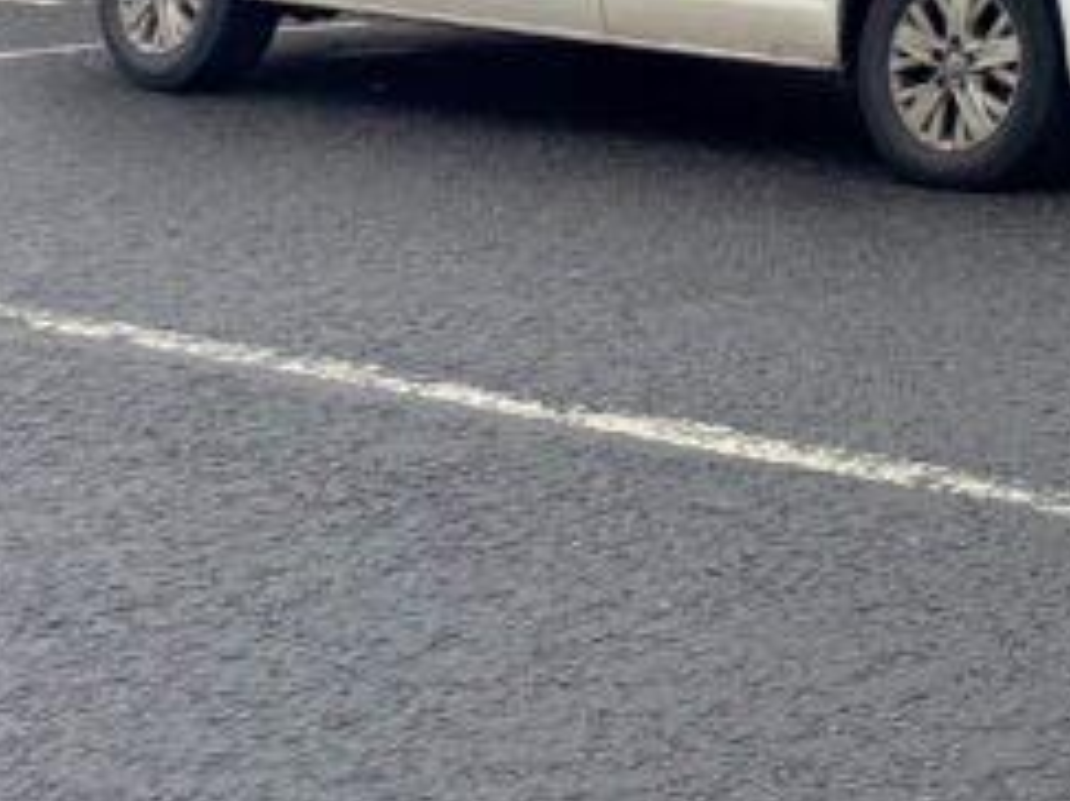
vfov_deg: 13.2
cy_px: -638
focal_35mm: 101
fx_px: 3120
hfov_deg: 15.2
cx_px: 2228
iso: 80
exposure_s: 1/1524
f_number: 1.78
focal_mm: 6.76
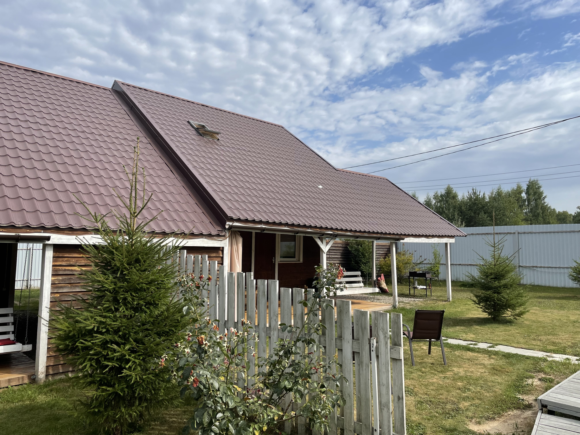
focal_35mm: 26
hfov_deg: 67.3
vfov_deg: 53.1
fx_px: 436
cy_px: 218
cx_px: 290
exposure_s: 1/3731
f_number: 1.6
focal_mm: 4.2
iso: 32
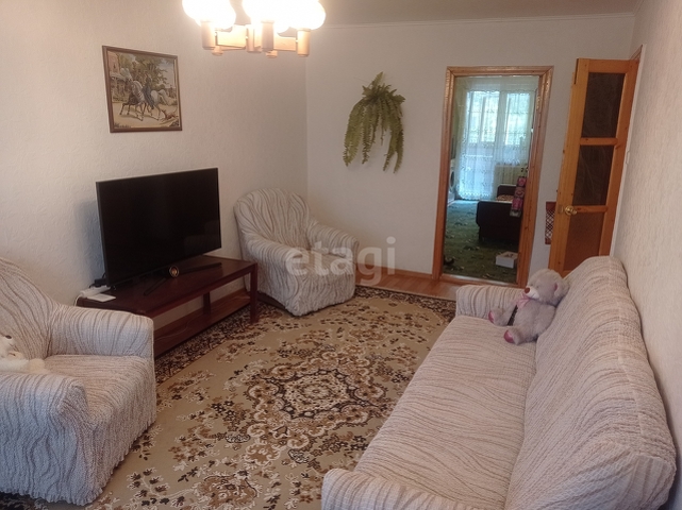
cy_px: 255
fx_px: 551
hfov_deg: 63.5
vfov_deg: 49.7
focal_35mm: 28
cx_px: 341
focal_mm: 4.74
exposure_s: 1/50
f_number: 1.79
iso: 233
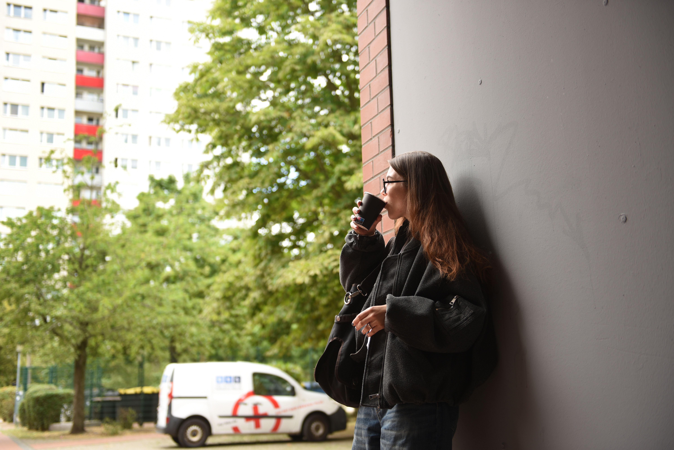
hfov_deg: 43.6
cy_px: 225
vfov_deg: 29.9
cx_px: 337
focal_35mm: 45
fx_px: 843
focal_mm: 45
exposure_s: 1/160
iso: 100
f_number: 2.8
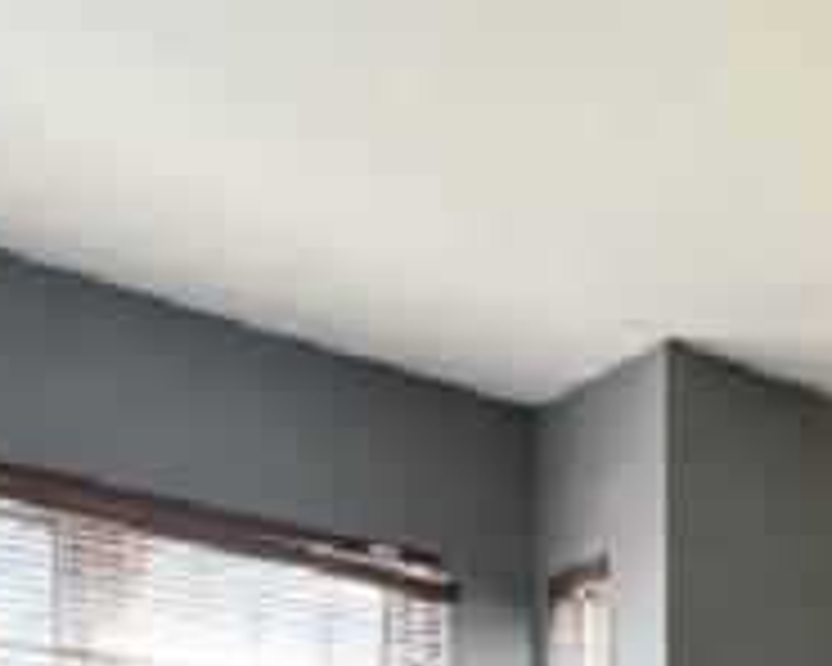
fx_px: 1354
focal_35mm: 55
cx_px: 1232
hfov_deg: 25.8
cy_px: 1058
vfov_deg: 21.9
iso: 125
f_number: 1.8
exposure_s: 1/100
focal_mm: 1.57
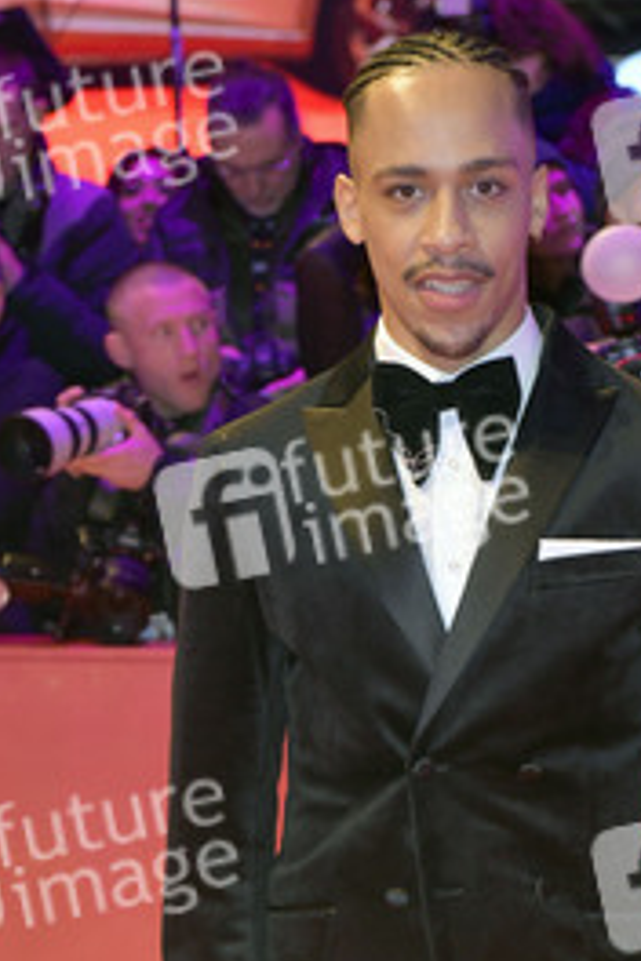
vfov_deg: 20.3
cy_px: 684
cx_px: 448
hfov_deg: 13.7
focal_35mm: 100
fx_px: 2671
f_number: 5.6
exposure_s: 1/250
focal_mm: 66
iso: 1600
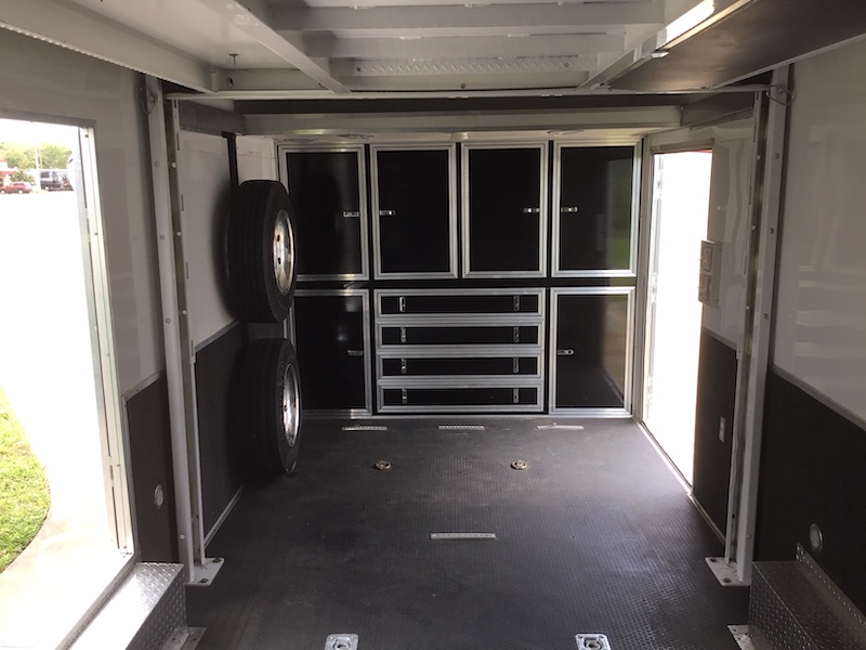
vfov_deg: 45.4
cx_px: 433
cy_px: 325
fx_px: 776
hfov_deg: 58.4
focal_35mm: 31
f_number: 2.4
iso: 25
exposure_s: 1/60
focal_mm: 3.3
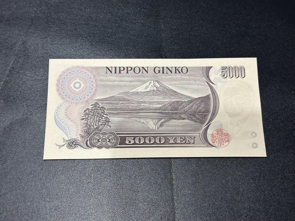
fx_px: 409
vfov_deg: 30.3
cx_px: 148
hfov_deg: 39.7
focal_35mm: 48
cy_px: 110
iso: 125
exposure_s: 1/50
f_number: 1.78
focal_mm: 6.86
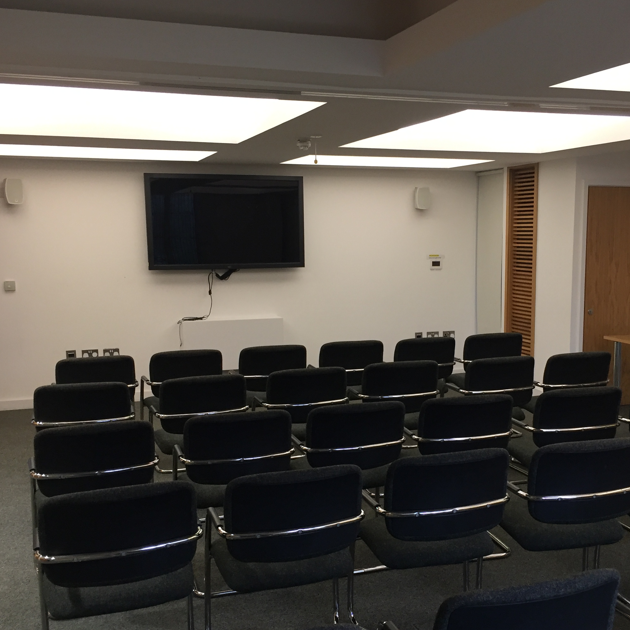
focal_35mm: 41
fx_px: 844
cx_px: 385
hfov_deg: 40.7
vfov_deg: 40.8
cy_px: 363
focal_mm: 4.15
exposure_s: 1/33
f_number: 2.2
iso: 64
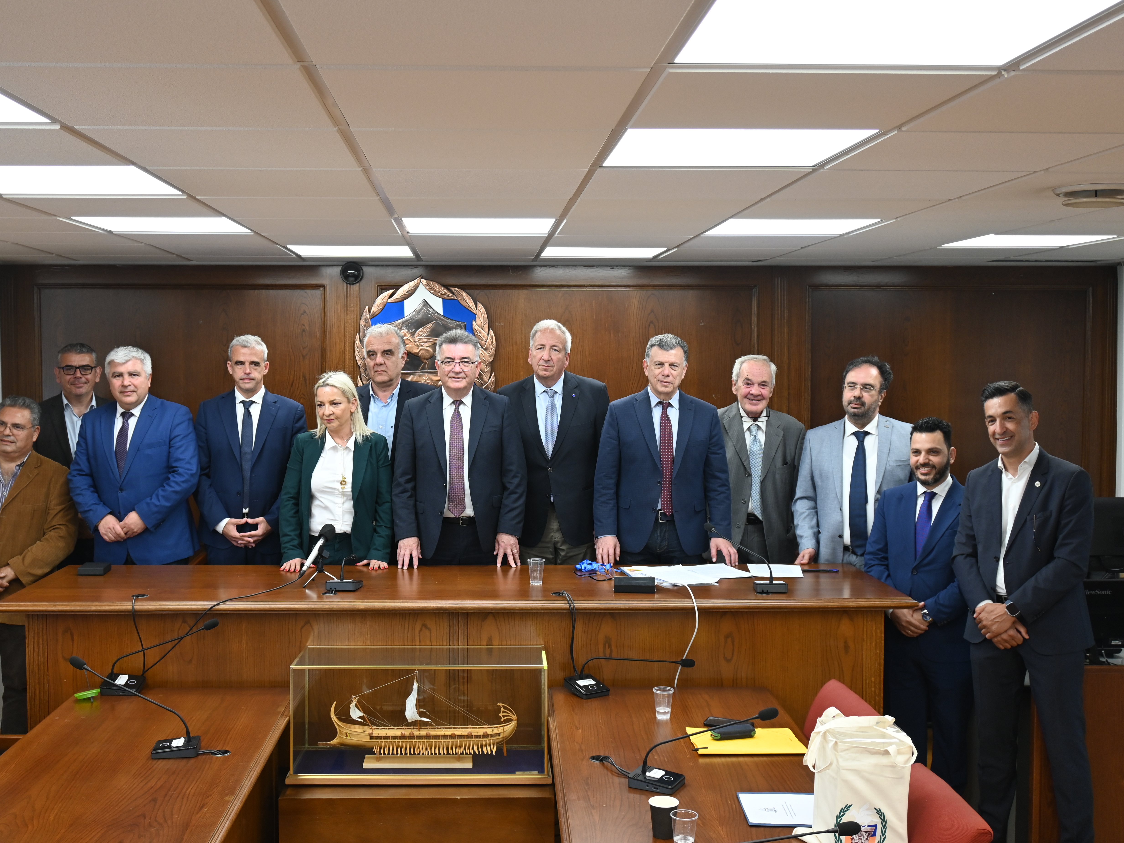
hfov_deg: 49.4
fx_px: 1219
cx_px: 497
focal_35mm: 38
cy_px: 424
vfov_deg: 38.2
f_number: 4.5
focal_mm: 23
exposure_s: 1/40
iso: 280
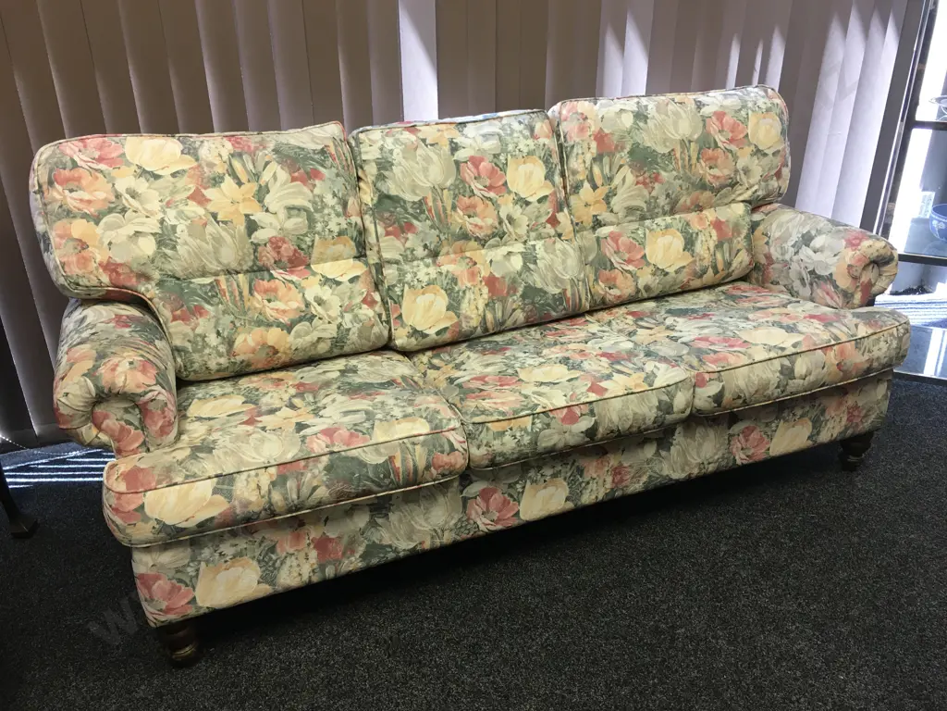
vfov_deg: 48.2
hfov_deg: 61.7
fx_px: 793
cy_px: 356
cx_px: 474
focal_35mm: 29
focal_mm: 4.15
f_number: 2.2
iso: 32
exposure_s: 1/17
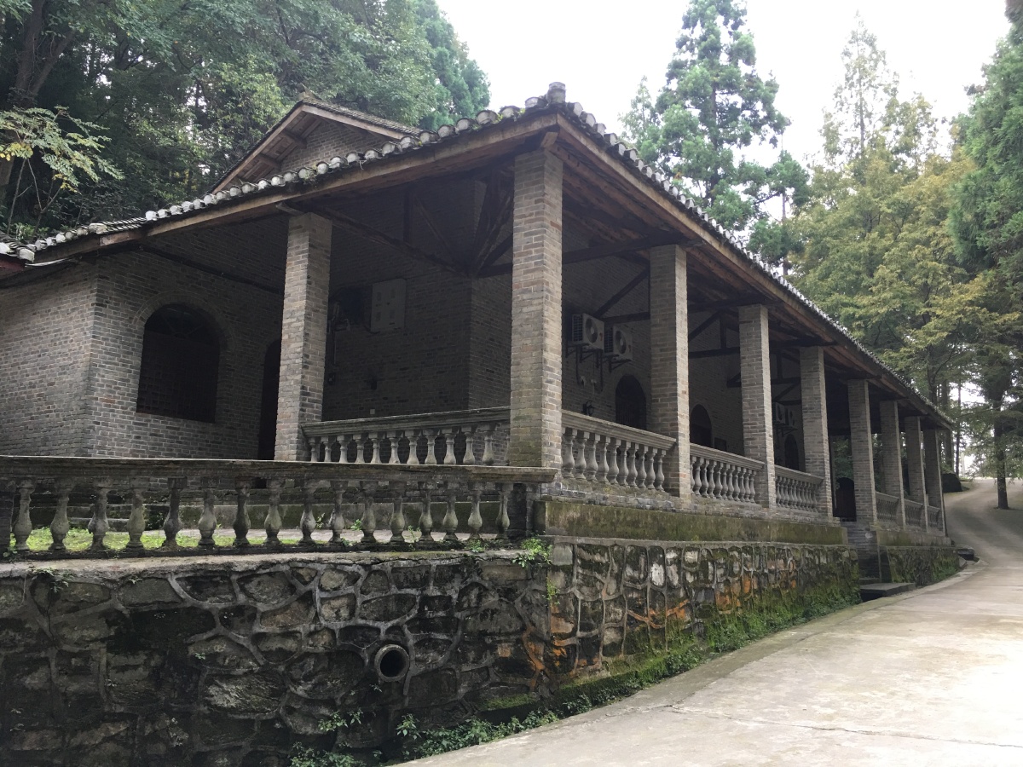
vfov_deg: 48.2
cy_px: 384
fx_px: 857
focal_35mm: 29
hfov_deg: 61.7
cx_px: 512
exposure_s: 1/17
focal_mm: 4.15
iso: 32
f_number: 2.2
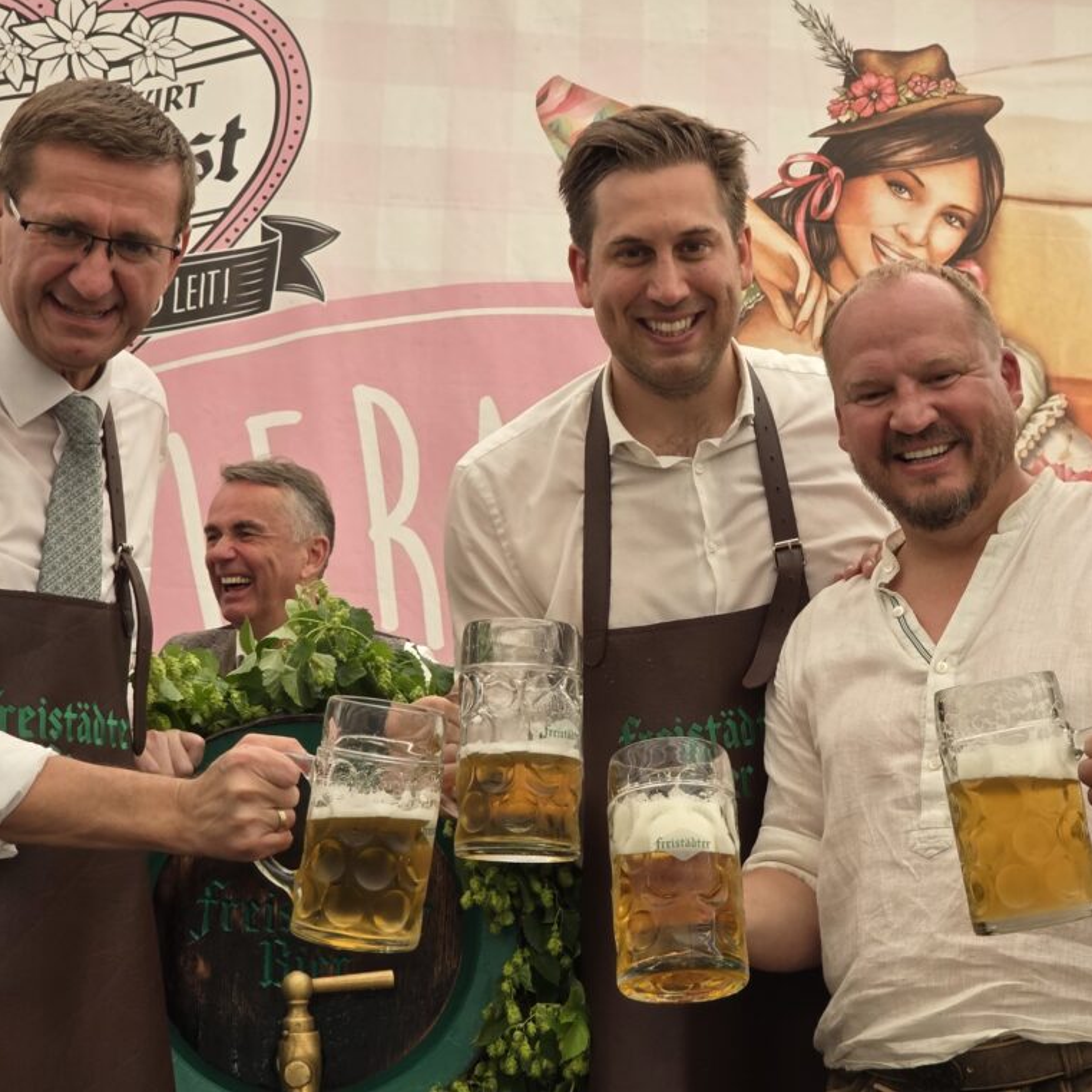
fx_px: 2927
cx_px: 731
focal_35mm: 82
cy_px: 543
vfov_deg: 21.1
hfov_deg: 21.1
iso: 50
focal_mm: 7.9
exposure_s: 1/147
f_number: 2.4
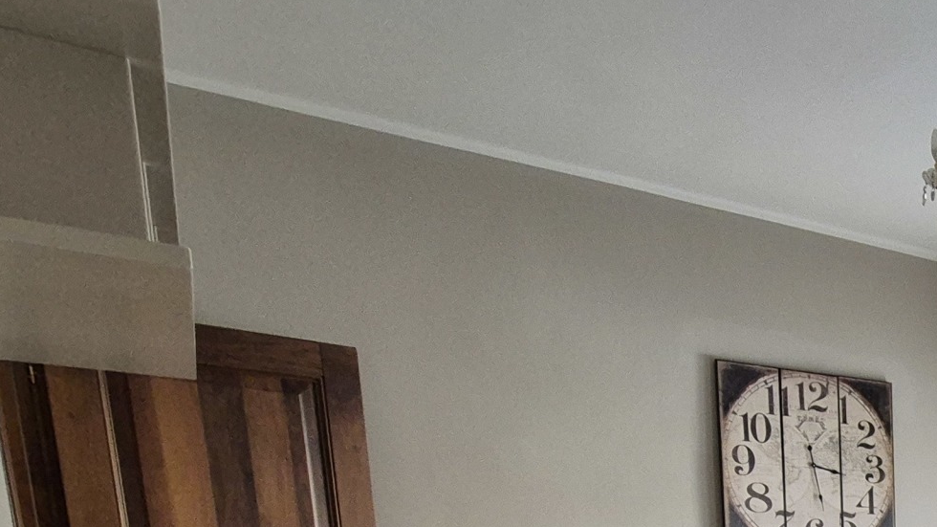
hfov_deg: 38.5
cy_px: 737
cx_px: 1145
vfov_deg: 25.8
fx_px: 919
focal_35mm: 37
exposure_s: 1/50
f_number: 2.2
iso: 500
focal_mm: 2.2
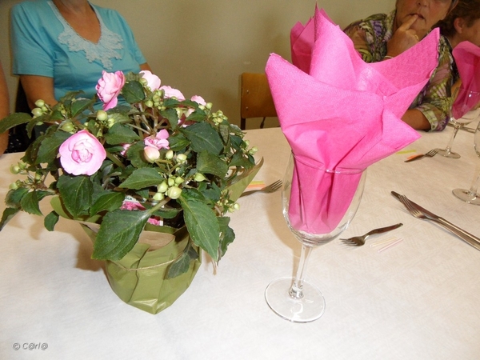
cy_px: 180
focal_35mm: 24
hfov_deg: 71.6
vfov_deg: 56.8
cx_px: 240
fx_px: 333
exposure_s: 1/30
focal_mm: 3.9
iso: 200
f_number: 3.2
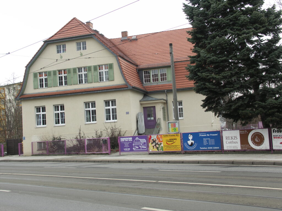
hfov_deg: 39.7
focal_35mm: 48
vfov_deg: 30.3
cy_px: 106
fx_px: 391
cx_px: 141
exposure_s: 1/100
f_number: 4.5
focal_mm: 12.5
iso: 50
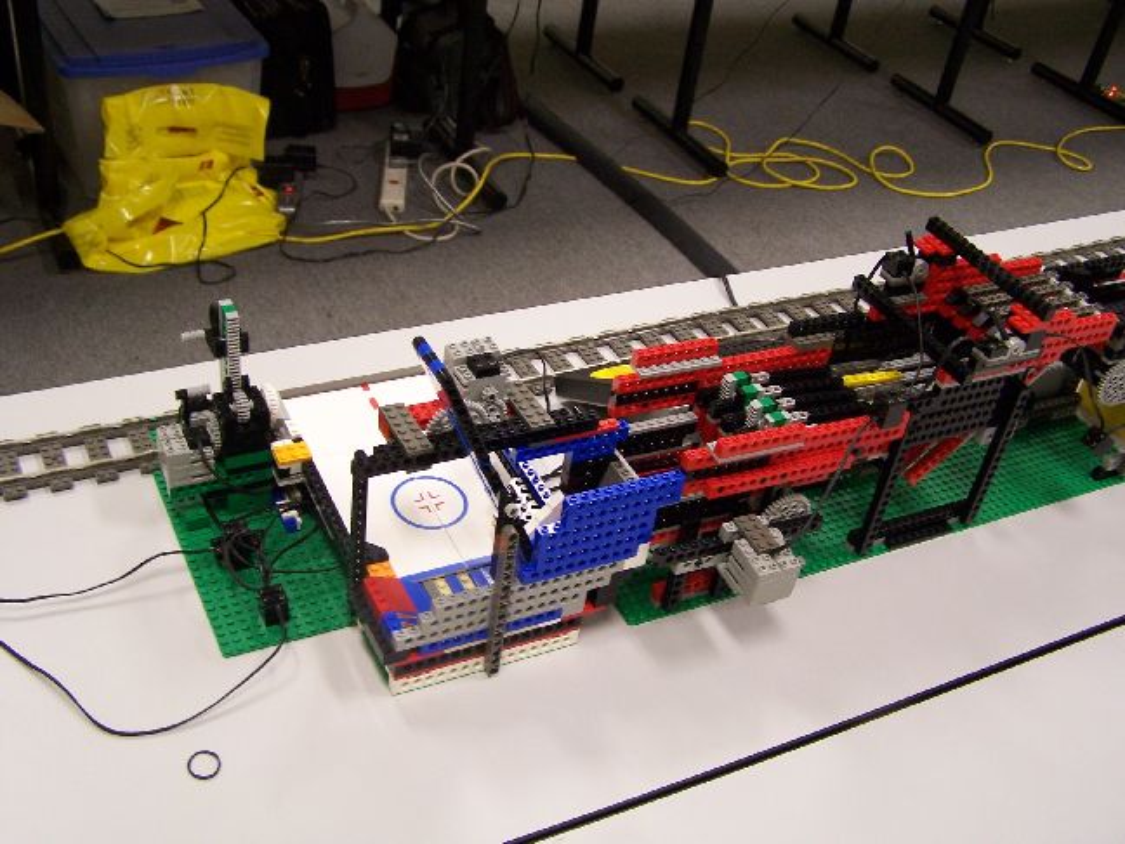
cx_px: 562
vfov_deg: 37.7
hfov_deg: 49.0
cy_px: 422
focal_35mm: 38
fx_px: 1235
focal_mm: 6.3
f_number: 2.8
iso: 140
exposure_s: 1/15
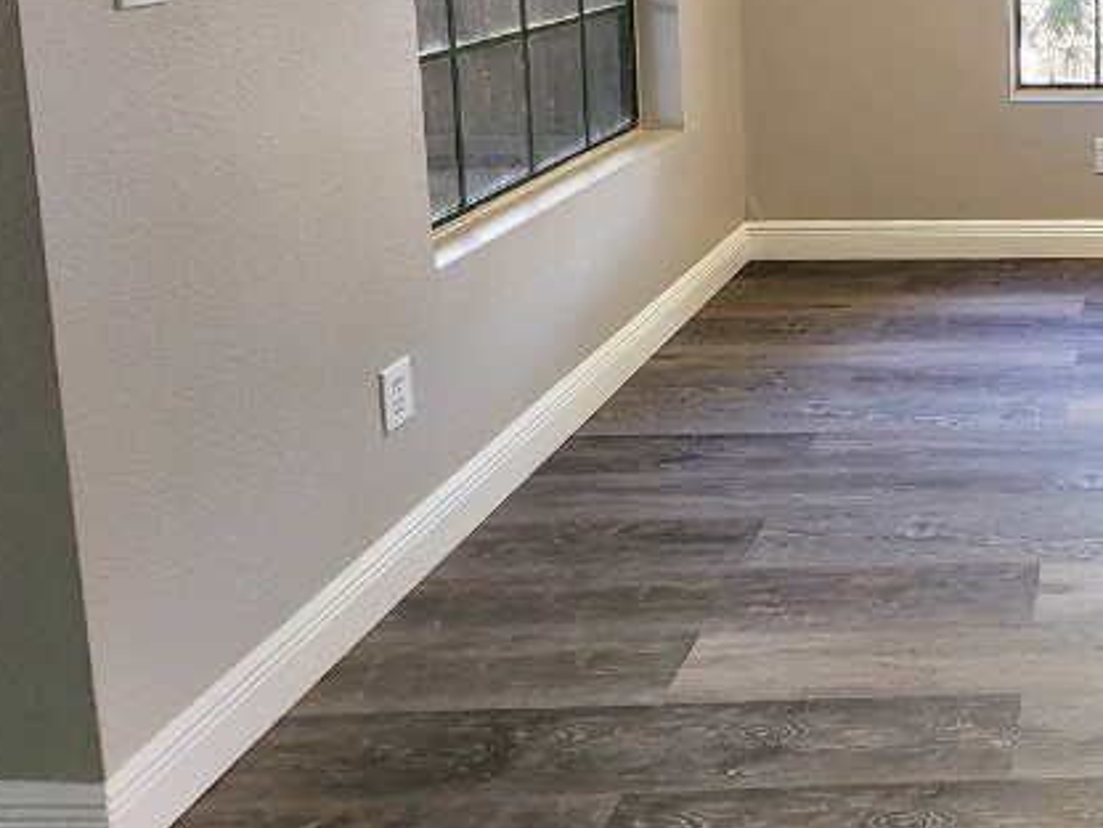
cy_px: -16
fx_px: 1020
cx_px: 1212
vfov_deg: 38.7
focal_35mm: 32
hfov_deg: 43.8
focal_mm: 2.2
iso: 200
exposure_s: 1/60.2
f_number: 2.2
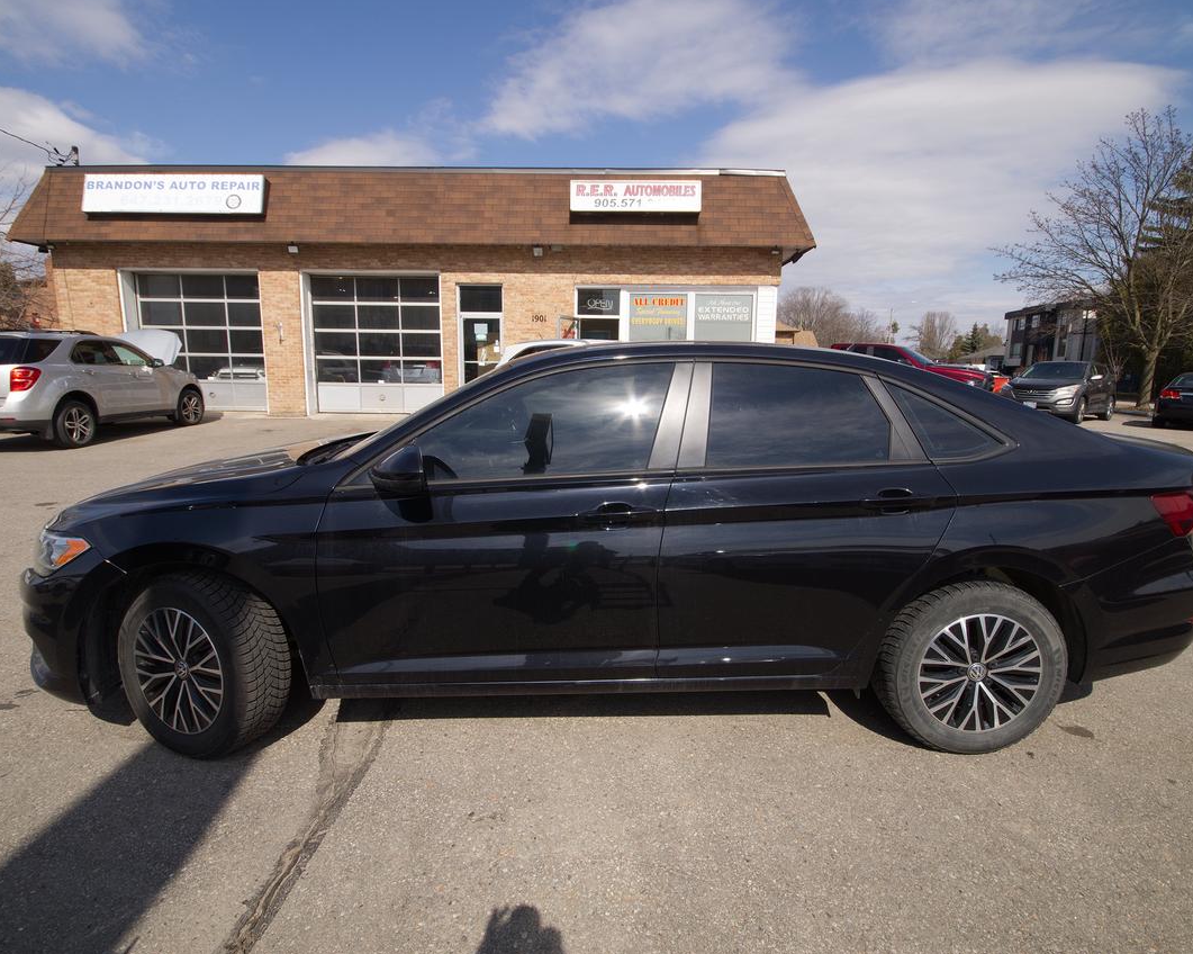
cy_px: 478
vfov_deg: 76.9
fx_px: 600
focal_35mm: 17
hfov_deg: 89.7
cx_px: 606
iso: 100
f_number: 10
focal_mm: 10
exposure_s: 1/160
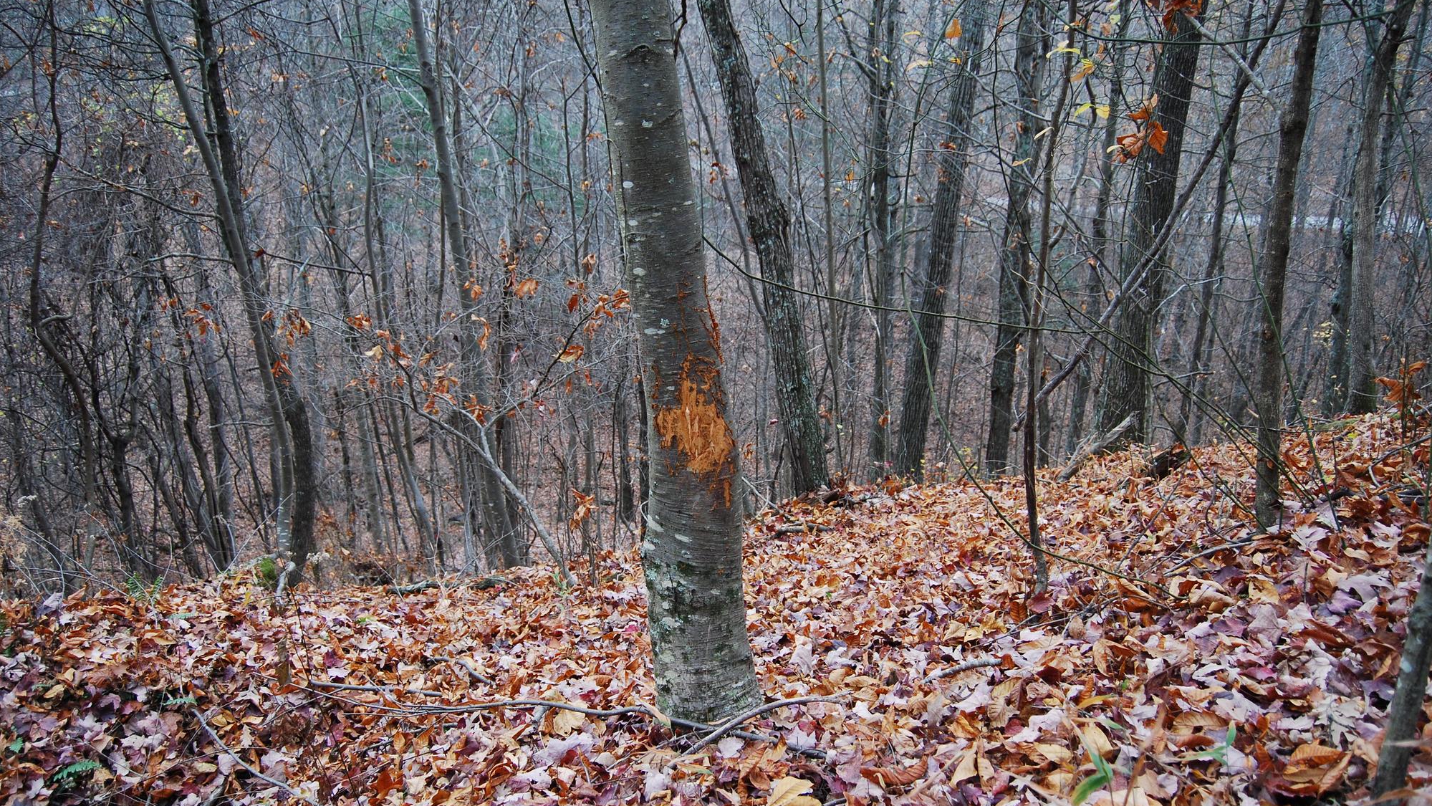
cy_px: 430
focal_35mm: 29
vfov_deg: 40.2
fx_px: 1101
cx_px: 710
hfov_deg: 66.1
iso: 220
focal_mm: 18
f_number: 3.5
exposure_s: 1/60
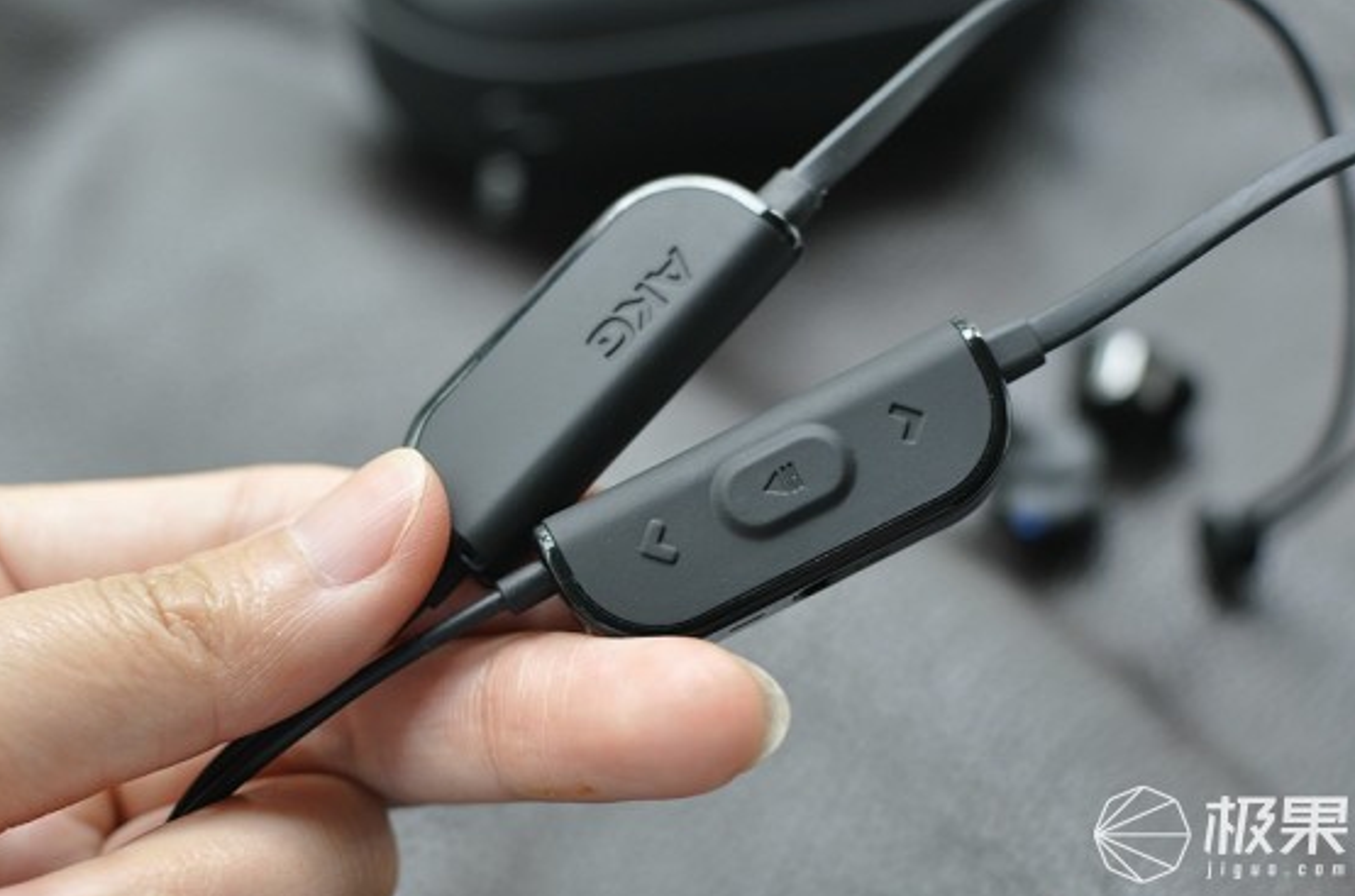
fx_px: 2274
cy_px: 415
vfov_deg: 22.3
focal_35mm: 61
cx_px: 615
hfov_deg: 33.2
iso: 200
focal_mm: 35
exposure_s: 1/60
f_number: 4
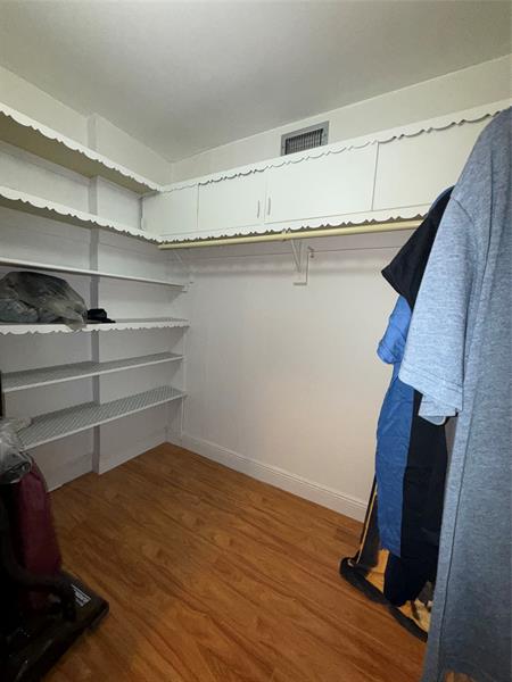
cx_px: 256
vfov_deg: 102.1
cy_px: 341
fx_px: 276
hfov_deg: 85.7
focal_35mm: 14
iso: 125
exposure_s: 1/60
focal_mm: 2.22
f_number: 2.2
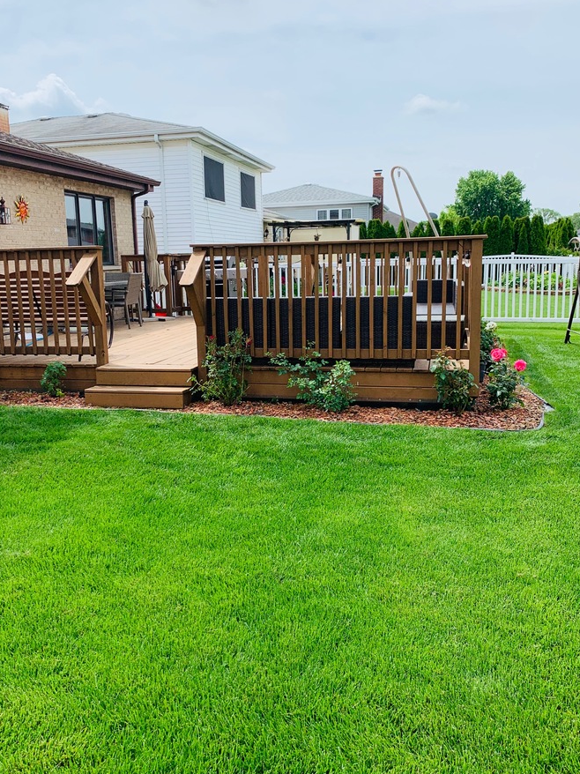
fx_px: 715
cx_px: 257
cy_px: 388
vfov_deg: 56.8
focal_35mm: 32
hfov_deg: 44.1
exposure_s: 1/2681
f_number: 1.8
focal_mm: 4.25
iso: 25
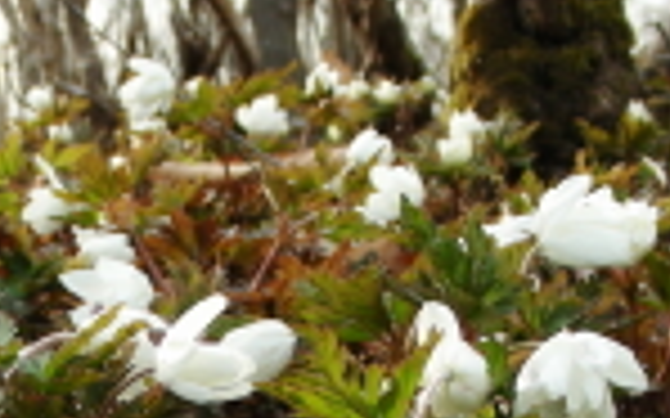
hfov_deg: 17.7
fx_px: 2136
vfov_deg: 11.0
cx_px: 117
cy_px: 517
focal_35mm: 117
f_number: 3.5
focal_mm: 6.8
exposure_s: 1/121
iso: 50
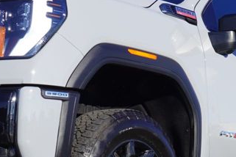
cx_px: 118
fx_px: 784
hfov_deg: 17.1
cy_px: 96
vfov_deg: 11.5
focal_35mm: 120
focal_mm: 25
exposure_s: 1/125
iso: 100
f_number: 9
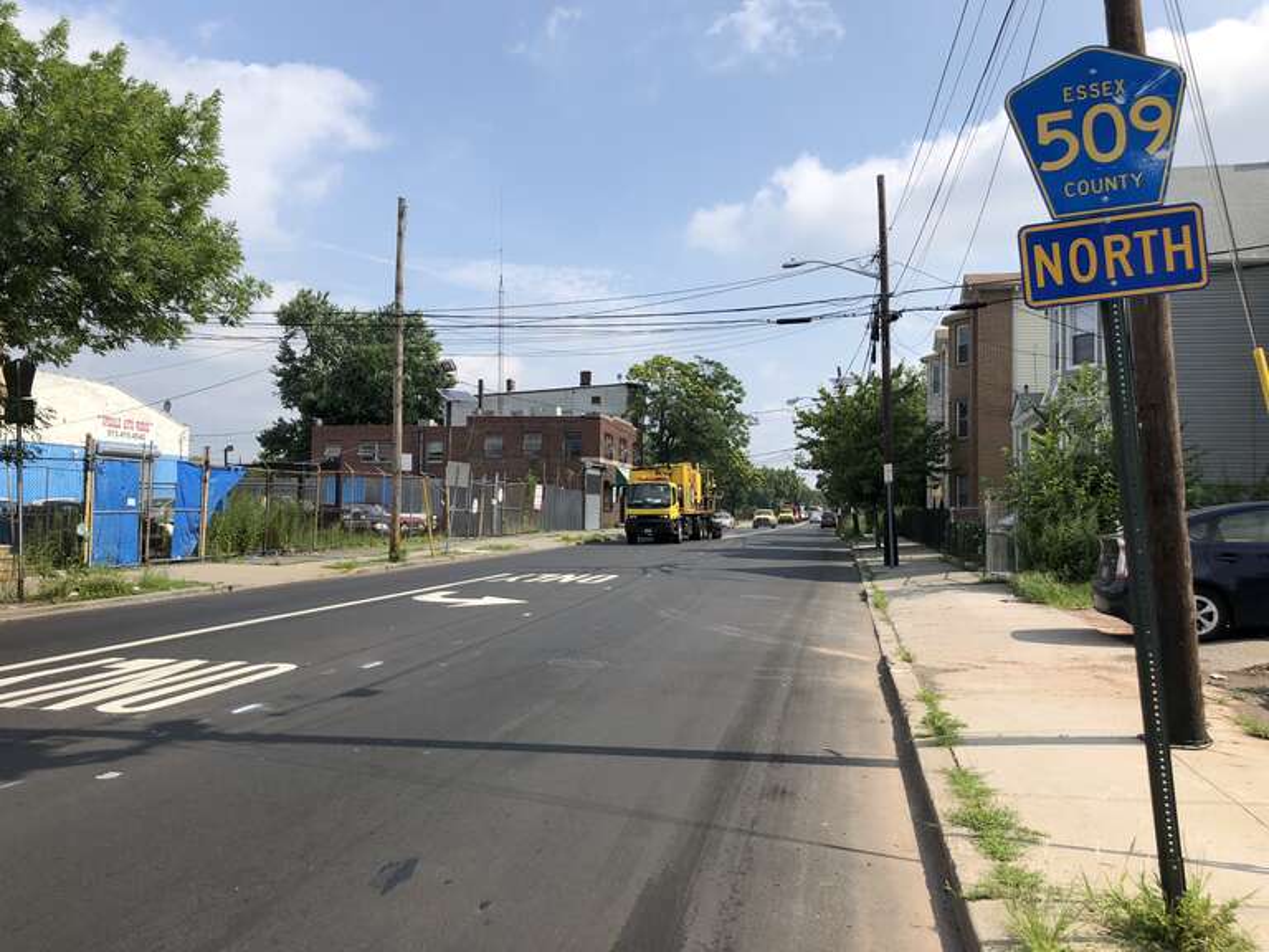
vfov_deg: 49.7
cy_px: 476
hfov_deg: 63.4
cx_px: 634
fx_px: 1026
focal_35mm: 28
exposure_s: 1/2208
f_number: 1.8
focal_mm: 4
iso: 20
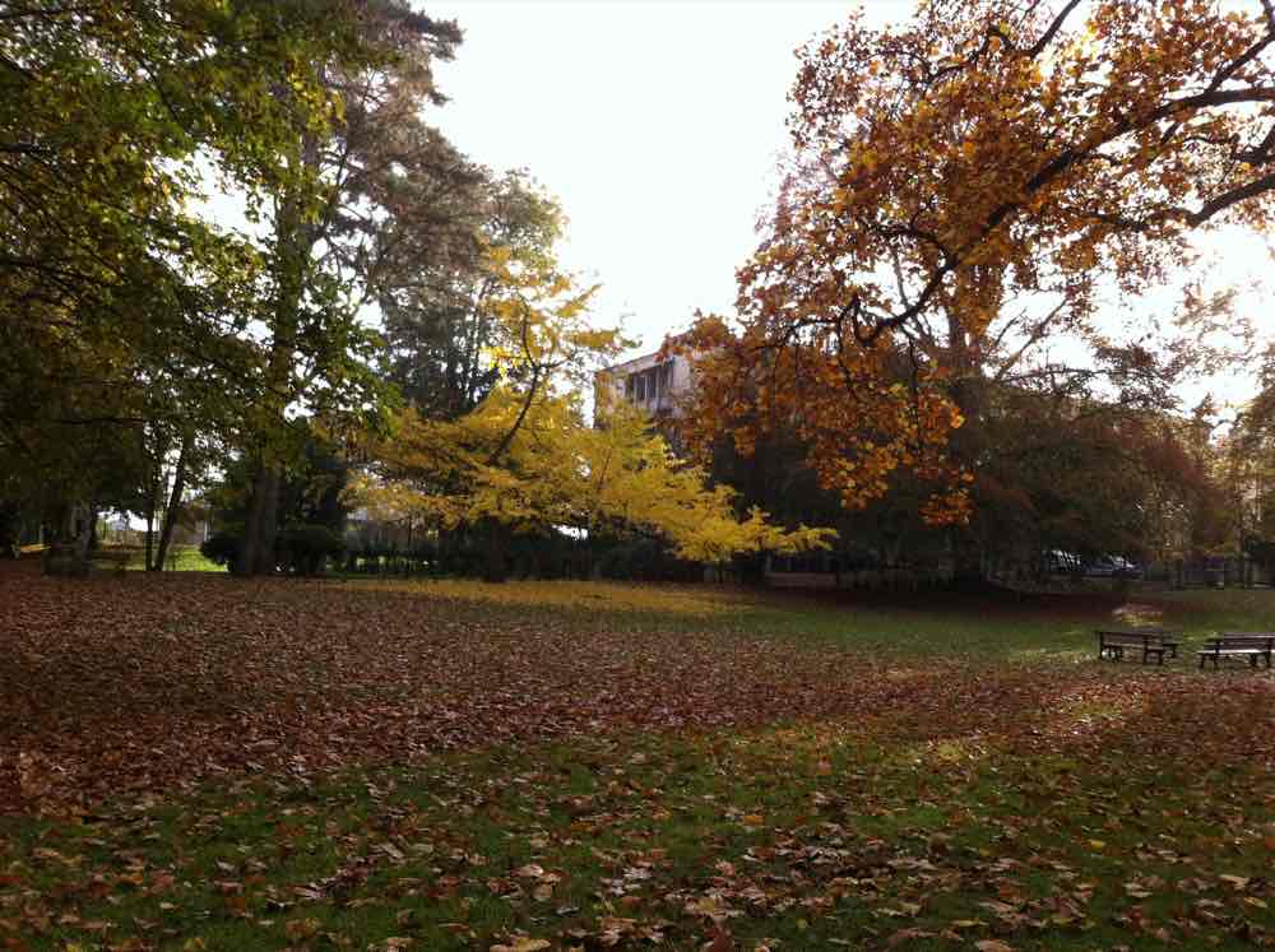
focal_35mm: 35
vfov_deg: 40.6
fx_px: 1287
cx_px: 638
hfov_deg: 52.7
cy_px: 476
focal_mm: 3.85
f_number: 2.8
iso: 80
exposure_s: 1/138
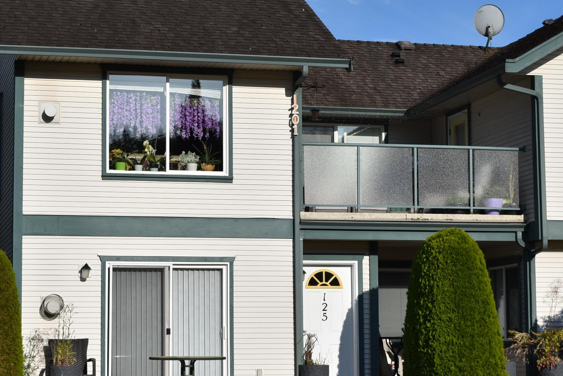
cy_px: 200
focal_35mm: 94
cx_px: 257
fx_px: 1471
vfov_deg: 14.6
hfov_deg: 21.7
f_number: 8
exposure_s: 1/2000
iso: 360
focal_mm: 38
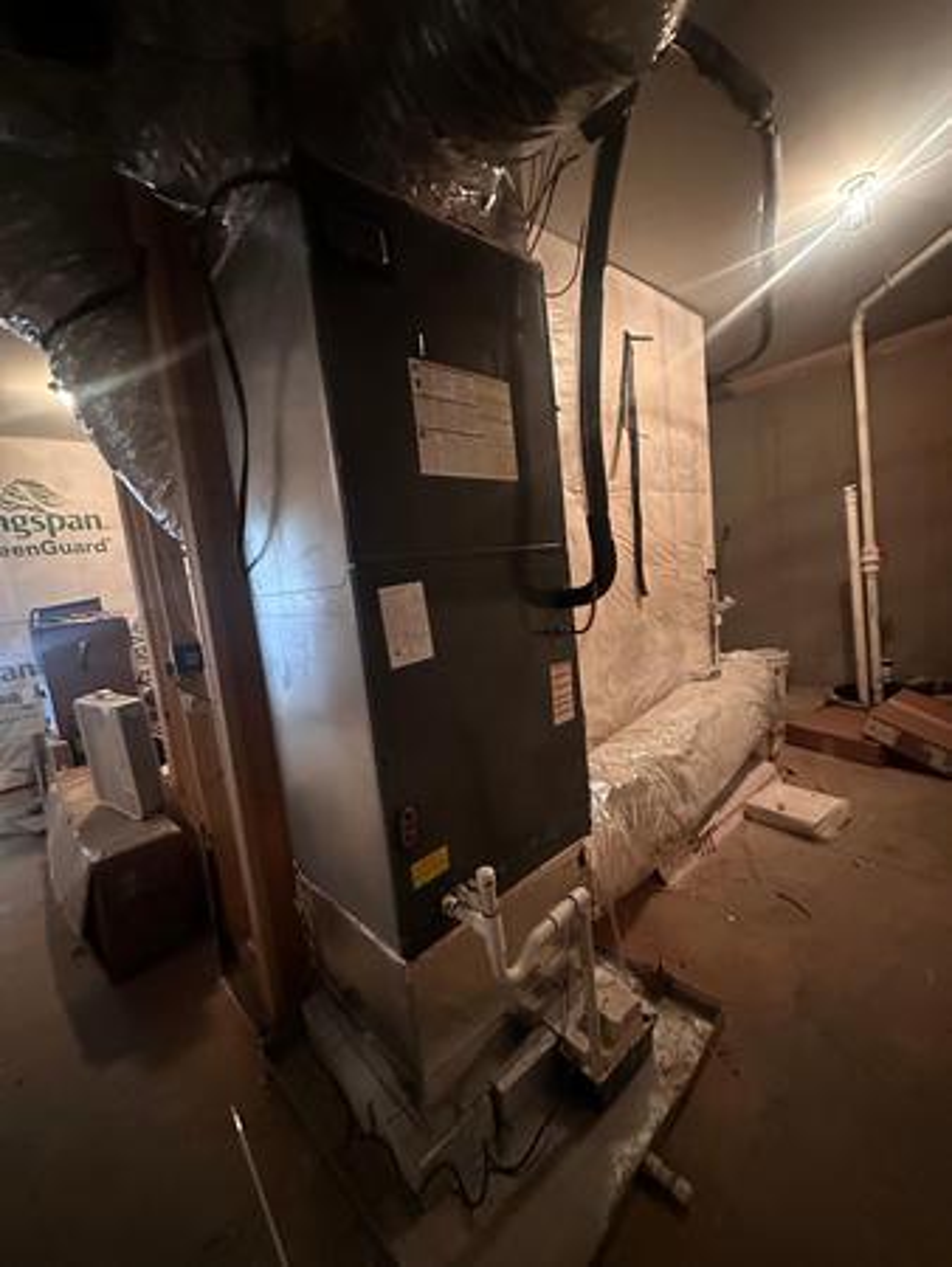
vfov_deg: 102.0
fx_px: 513
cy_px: 634
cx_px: 476
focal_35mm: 14
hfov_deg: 85.7
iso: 1250
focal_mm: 2.22
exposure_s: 1/30
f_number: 2.2
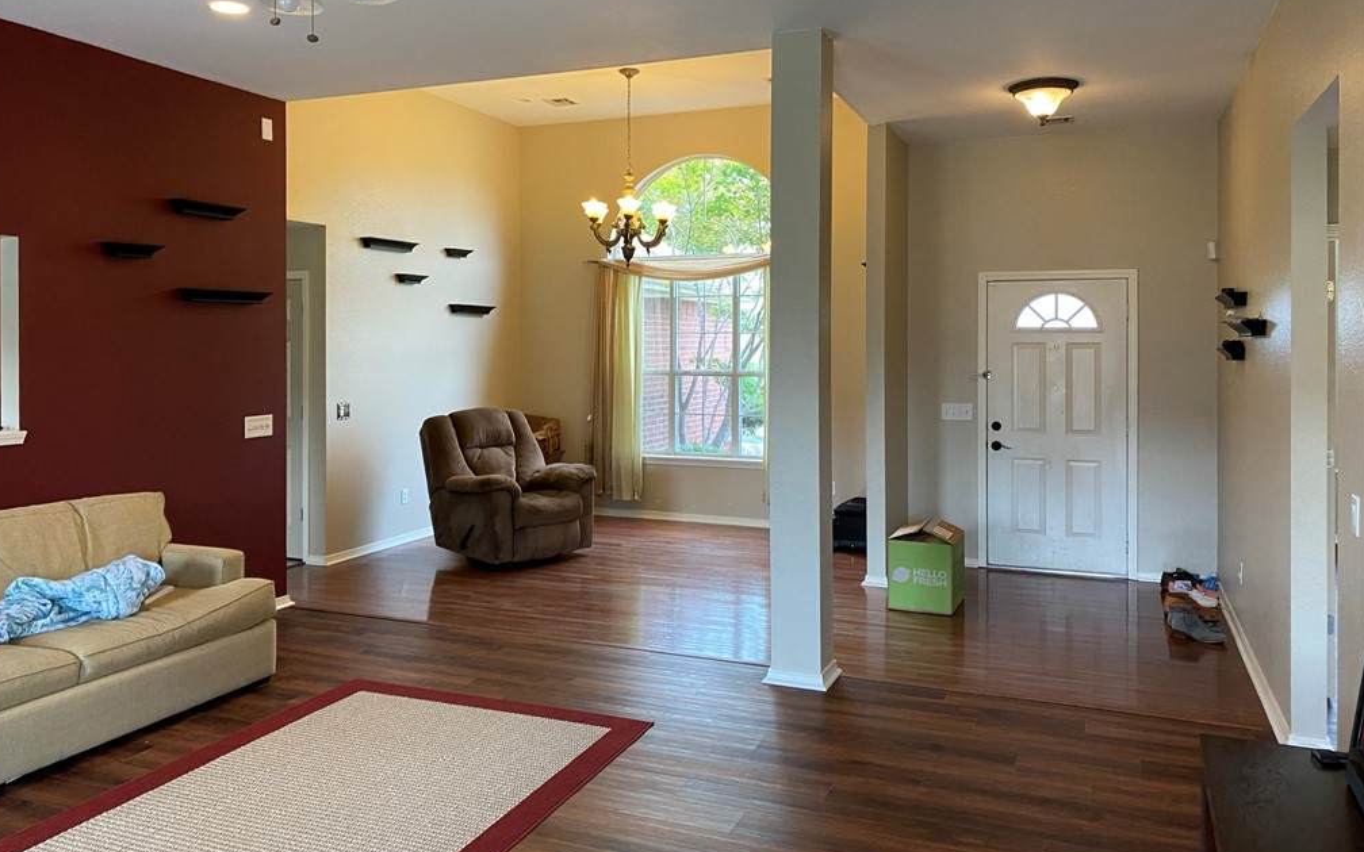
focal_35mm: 28
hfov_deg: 66.5
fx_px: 1041
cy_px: 352
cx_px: 674
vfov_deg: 44.4
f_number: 1.8
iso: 200
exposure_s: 1/60
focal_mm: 4.25
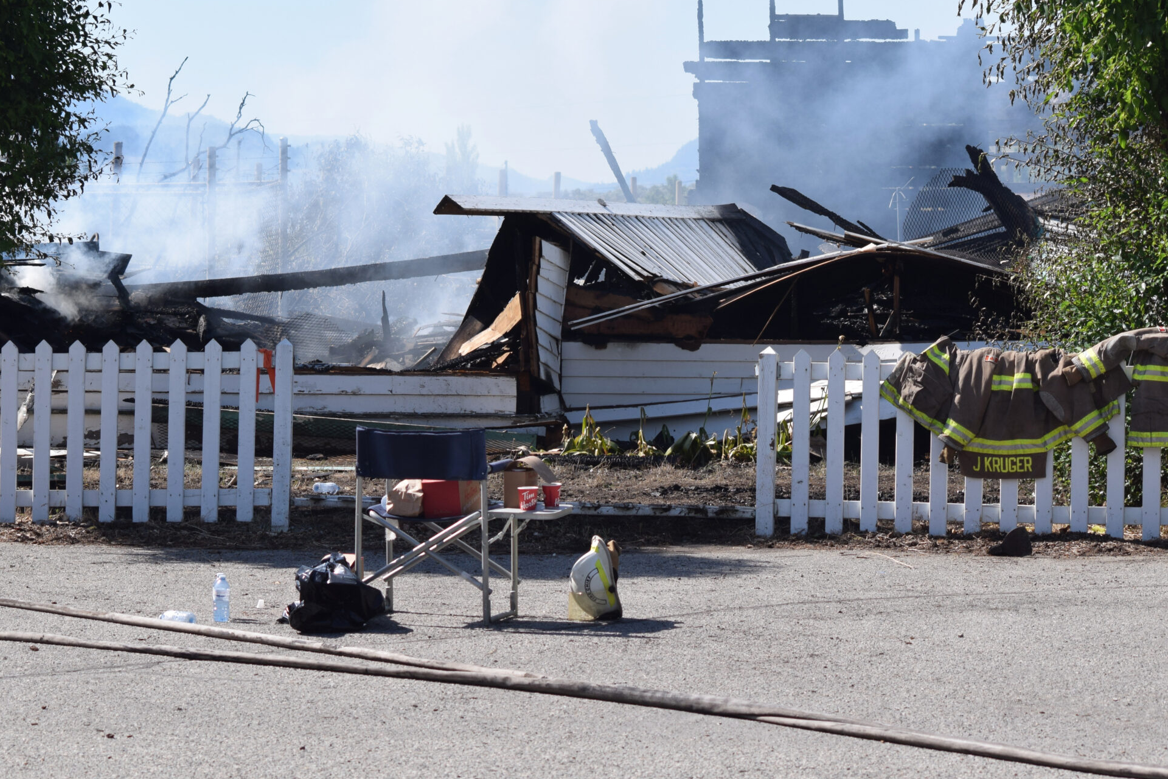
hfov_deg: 13.2
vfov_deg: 8.8
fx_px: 5061
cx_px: 506
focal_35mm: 156
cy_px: 263
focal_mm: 78
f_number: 6.3
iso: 200
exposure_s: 1/640
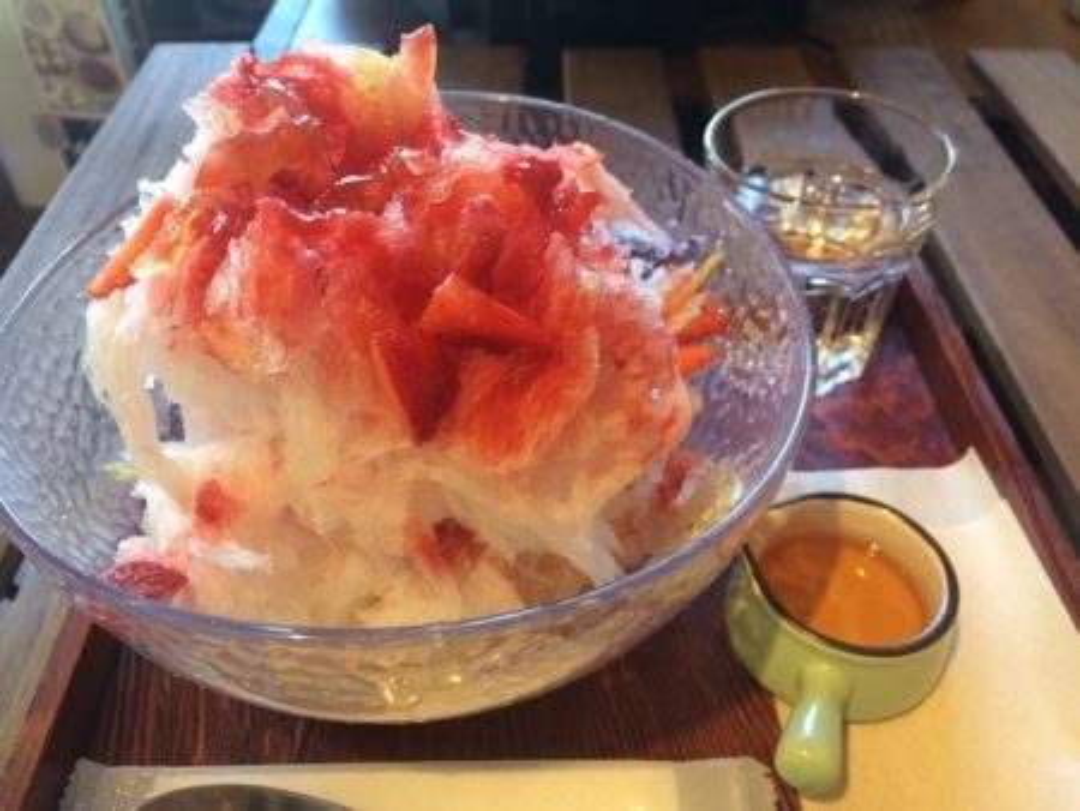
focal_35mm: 29
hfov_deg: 61.6
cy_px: 406
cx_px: 540
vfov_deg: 48.3
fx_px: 905
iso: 40
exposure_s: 1/30
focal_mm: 4.15
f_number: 2.2
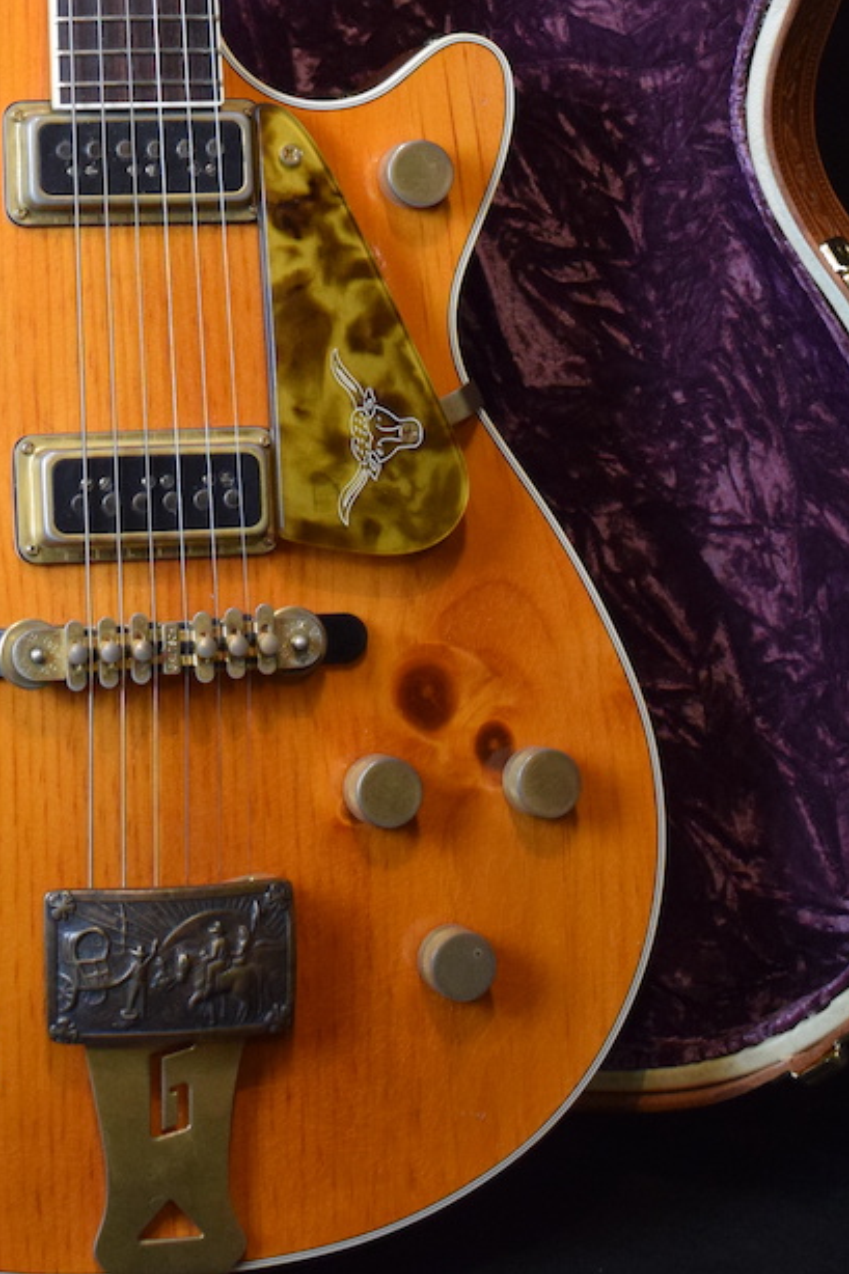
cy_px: -141
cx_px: 85
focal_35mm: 110
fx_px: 3893
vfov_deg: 17.9
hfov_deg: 12.4
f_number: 4.2
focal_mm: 30
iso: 1800
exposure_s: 1/60
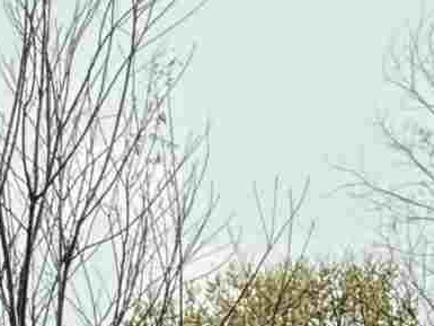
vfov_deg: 1.5
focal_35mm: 958
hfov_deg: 2.1
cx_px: -538
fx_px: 12015
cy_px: 893
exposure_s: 1/576
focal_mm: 15.66
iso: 50
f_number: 2.8
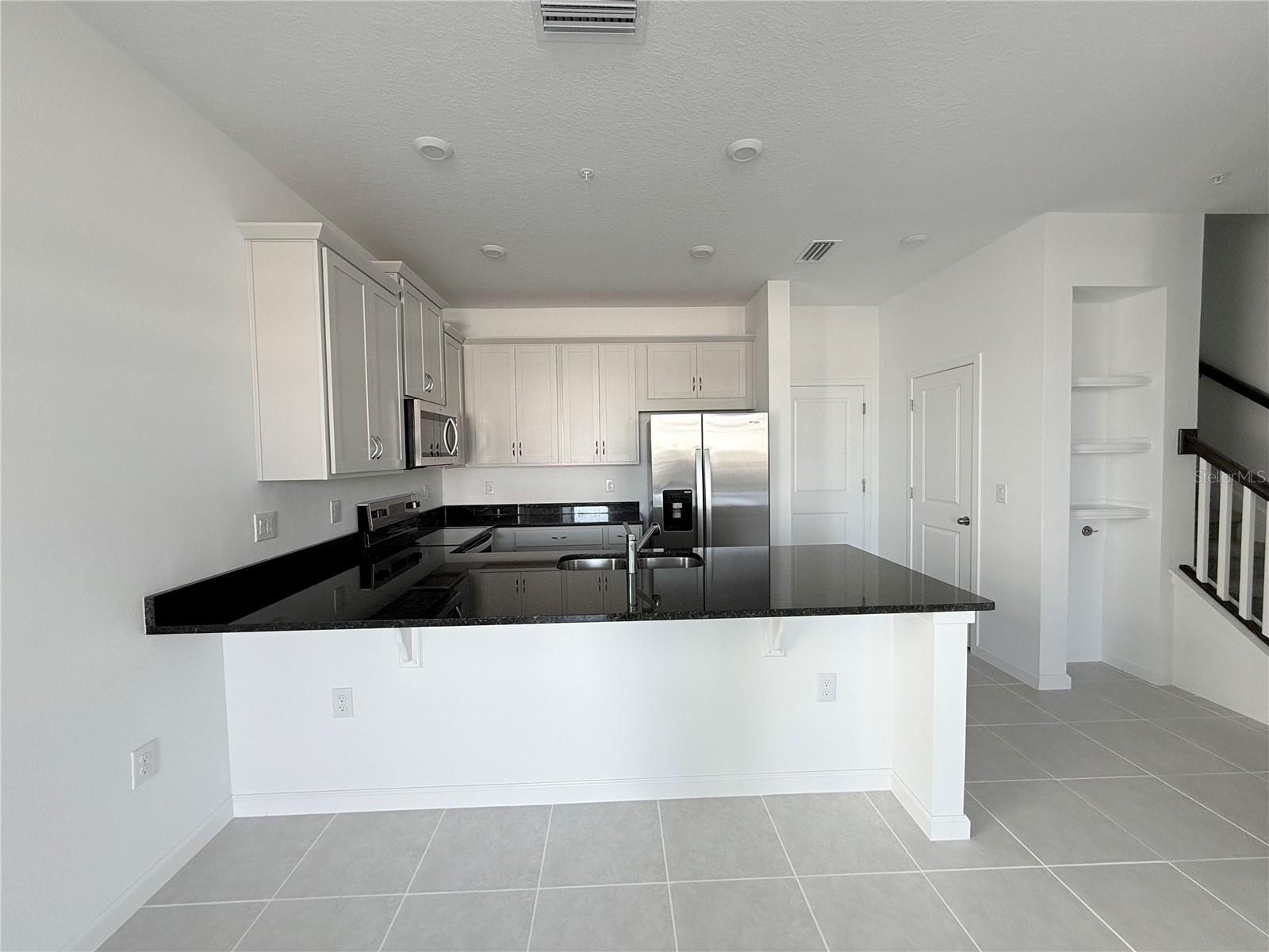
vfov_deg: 85.7
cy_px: 476
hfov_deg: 102.1
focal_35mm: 14
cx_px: 634
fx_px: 513
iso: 125
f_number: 2.2
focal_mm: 2.22
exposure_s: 1/99
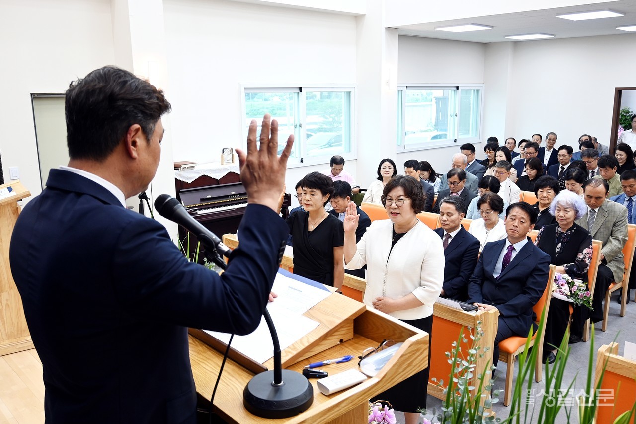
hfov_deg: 59.5
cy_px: 212
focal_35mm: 32
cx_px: 318
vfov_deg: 41.7
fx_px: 556
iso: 320
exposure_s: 1/60
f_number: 4
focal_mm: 21
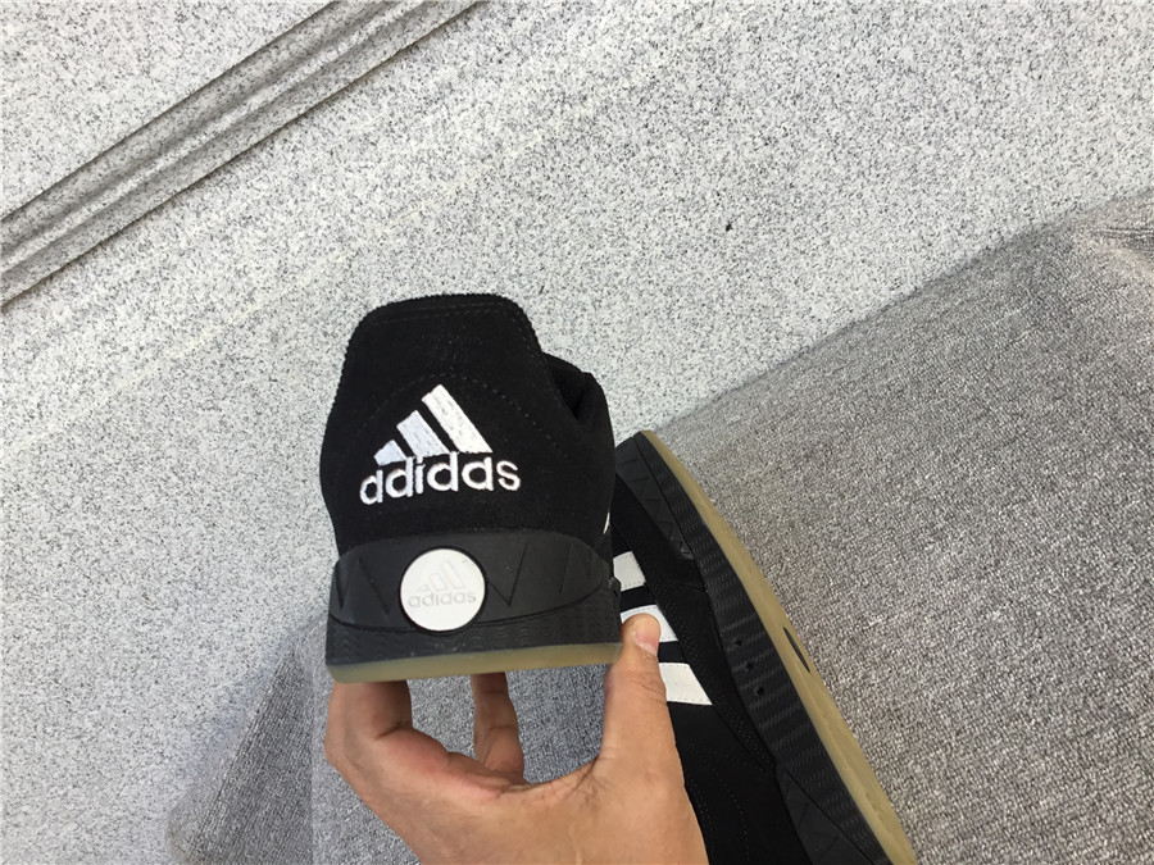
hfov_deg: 58.4
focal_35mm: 31
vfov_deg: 45.4
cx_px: 577
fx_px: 1033
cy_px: 432
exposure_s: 1/165
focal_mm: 3.3
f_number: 2.4
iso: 25
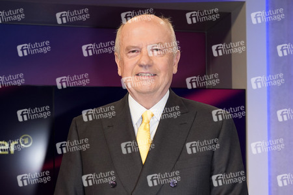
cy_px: 98
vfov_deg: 37.8
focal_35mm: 35
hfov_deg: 54.5
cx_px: 146
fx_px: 285
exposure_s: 1/160
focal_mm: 35
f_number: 5.6
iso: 2000
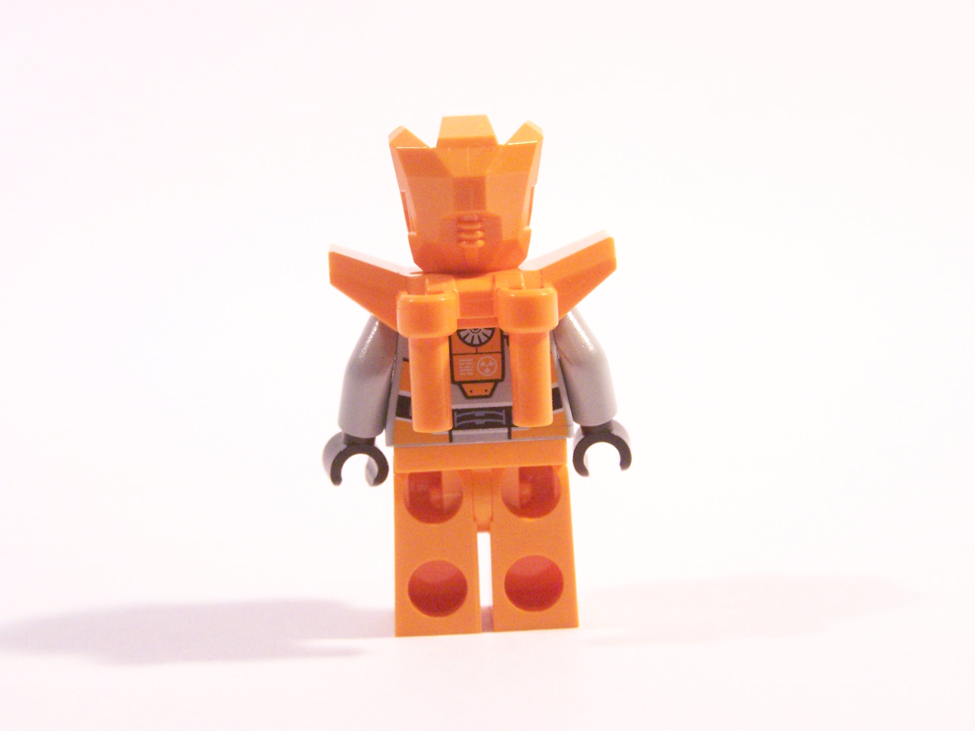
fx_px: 2112
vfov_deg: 19.6
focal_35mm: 75
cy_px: 366
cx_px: 488
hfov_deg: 26.0
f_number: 3.2
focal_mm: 12.4
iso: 400
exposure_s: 1/45
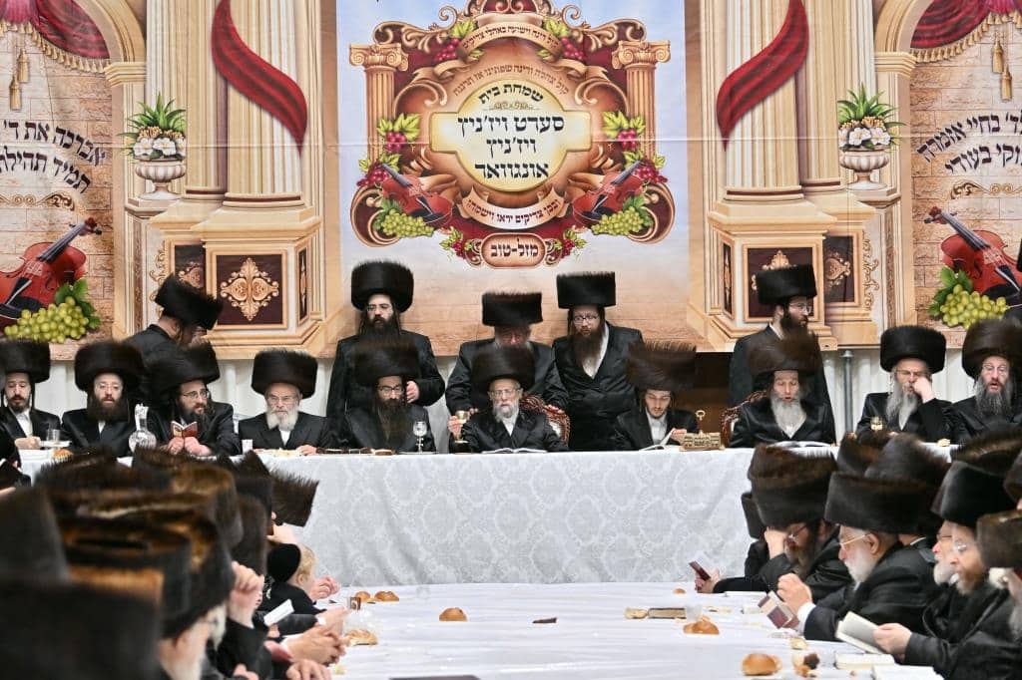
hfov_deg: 19.5
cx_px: 511
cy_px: 340
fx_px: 2980
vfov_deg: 13.0
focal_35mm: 105
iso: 320
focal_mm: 70
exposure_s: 1/125
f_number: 3.5
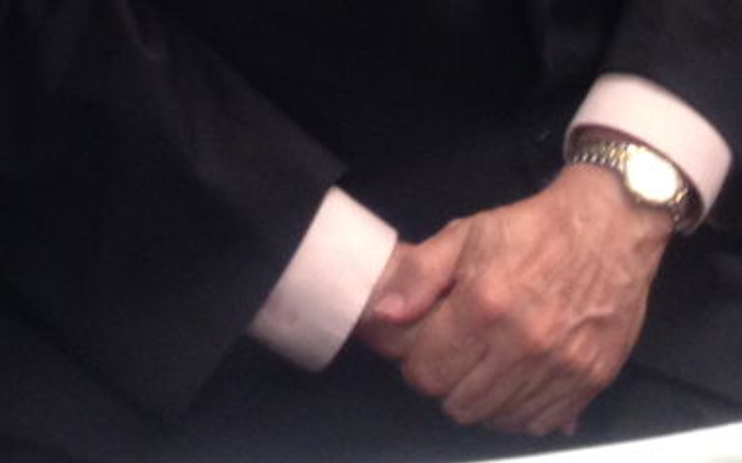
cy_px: -459
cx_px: 127
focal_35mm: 129
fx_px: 2607
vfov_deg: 9.5
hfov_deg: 16.1
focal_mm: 4.12
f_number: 2.4
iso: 160
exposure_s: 1/20
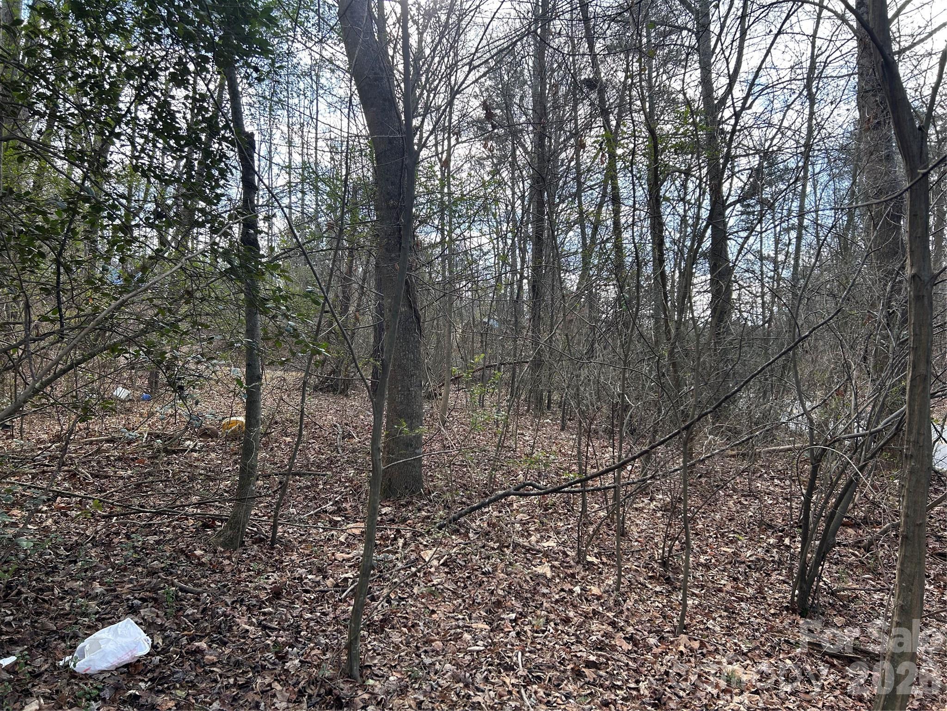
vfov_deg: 53.1
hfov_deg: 67.3
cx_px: 474
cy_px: 356
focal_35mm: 26
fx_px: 711
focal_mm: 5.7
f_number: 1.5
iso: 50
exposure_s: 1/427
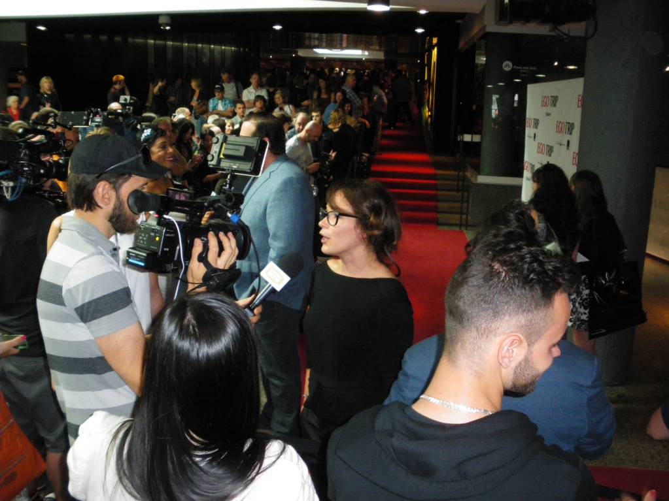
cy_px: 250
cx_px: 334
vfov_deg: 39.6
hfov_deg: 51.4
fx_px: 696
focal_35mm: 36
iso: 400
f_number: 3.5
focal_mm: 6.3
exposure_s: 1/50
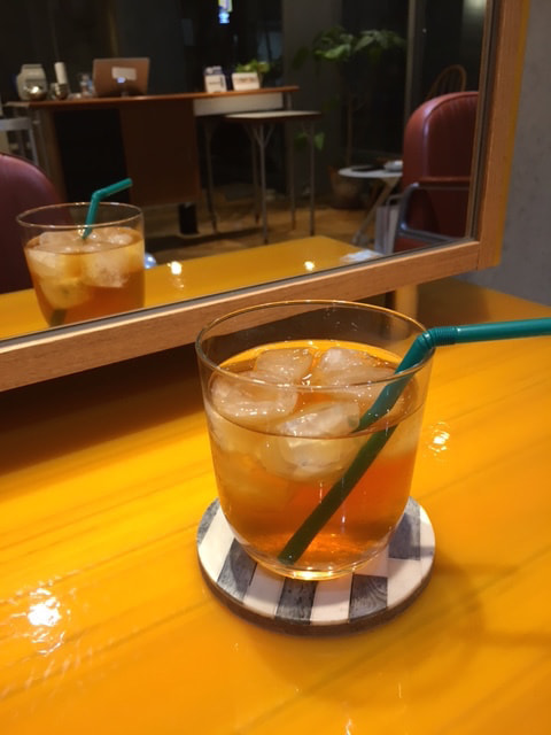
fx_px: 615
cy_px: 368
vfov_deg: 61.7
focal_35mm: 29
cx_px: 276
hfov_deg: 48.2
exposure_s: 1/33
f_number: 2.2
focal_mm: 4.15
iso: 100
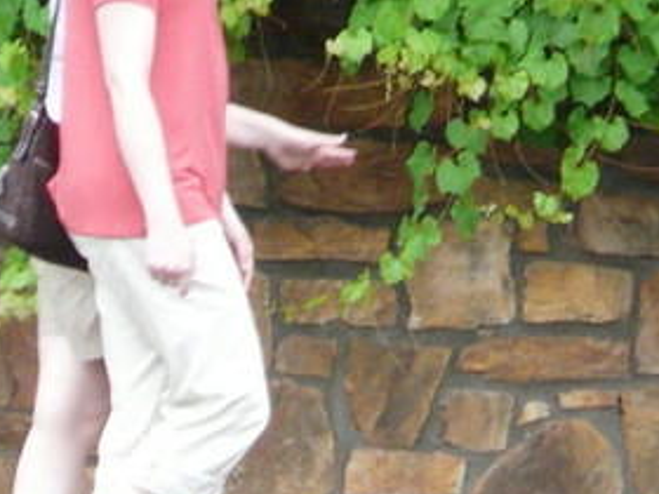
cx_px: 452
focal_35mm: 1468
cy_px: 111
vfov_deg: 1.0
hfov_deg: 1.4
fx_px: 27947
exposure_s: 1/250
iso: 320
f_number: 4.2
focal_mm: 82.8
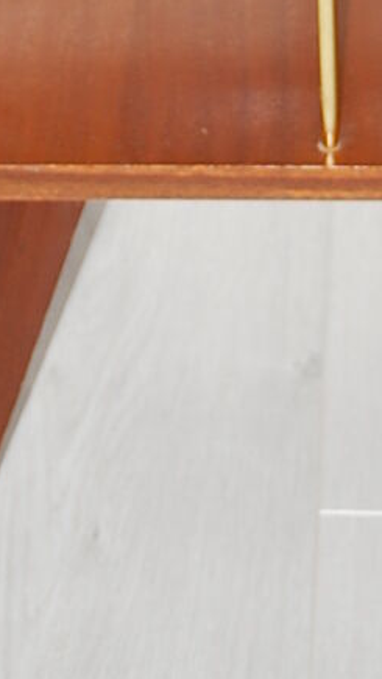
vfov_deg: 9.2
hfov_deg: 5.3
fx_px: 4102
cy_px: -365
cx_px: 326
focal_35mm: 228
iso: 400
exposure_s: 1/60
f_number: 4.5
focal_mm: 42
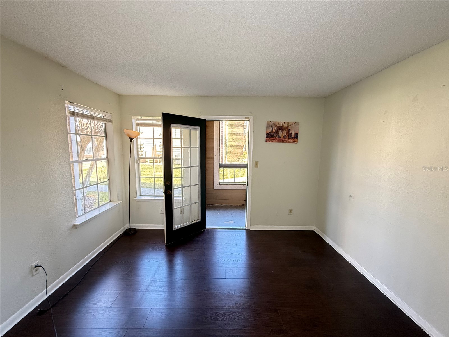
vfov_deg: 85.7
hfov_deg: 102.1
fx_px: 182
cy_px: 168
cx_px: 224
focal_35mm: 14
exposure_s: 1/91
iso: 320
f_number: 2.2
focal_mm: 2.22
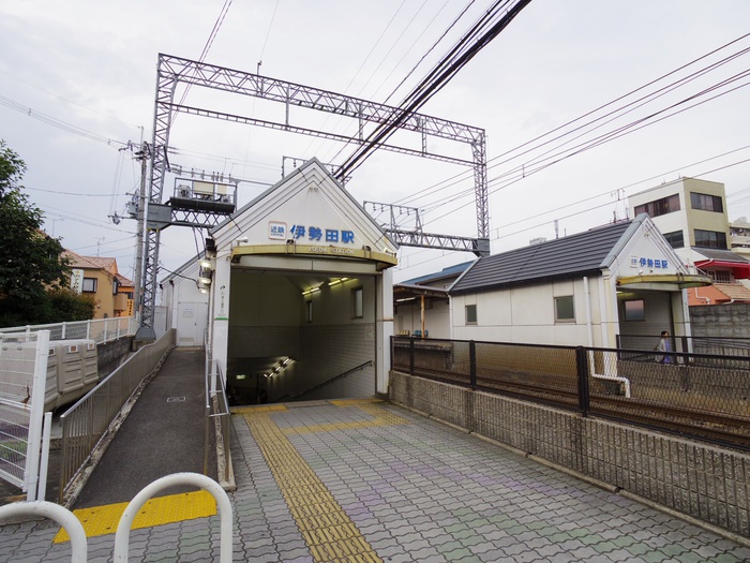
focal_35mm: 17
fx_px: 368
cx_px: 375
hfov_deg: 91.0
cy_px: 282
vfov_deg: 74.7
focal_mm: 3.8
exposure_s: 1/250
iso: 200
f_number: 4.5
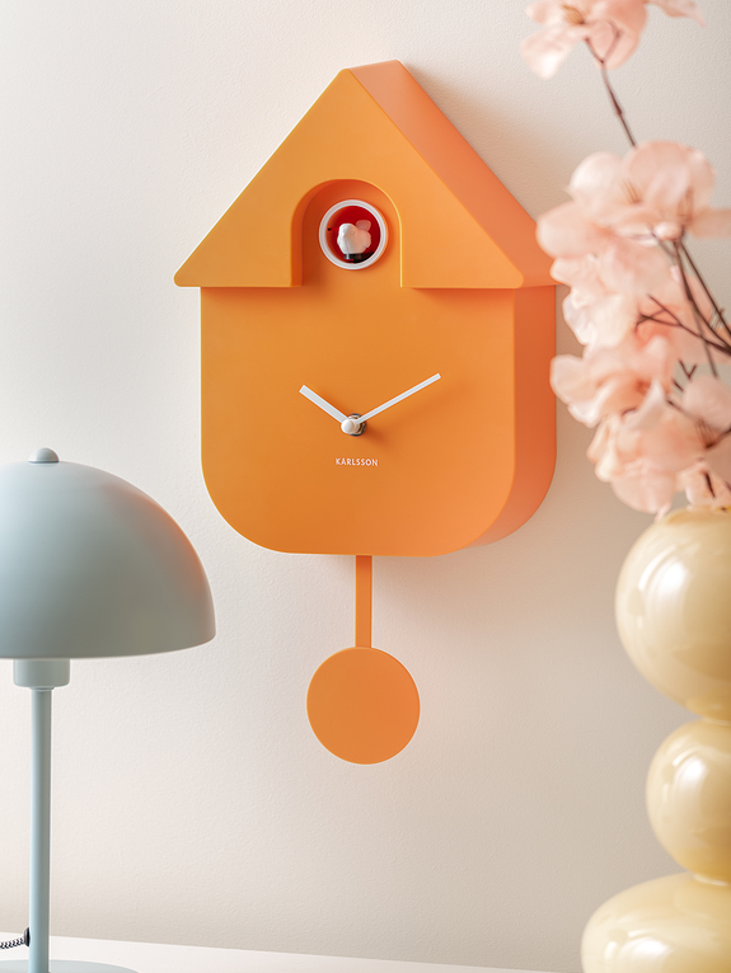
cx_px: 366
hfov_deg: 8.0
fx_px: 5206
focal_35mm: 185
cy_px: 535
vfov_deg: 10.7
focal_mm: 170
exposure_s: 1/125
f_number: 4
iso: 50
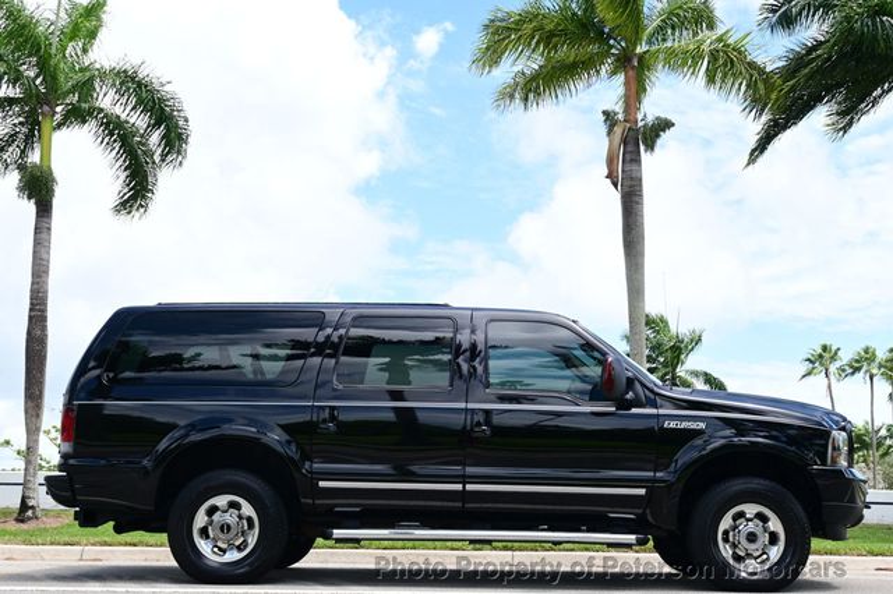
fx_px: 1209
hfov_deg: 40.6
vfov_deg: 27.6
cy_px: 297
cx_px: 446
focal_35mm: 49
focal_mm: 32.5
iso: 100
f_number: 7.1
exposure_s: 1/200
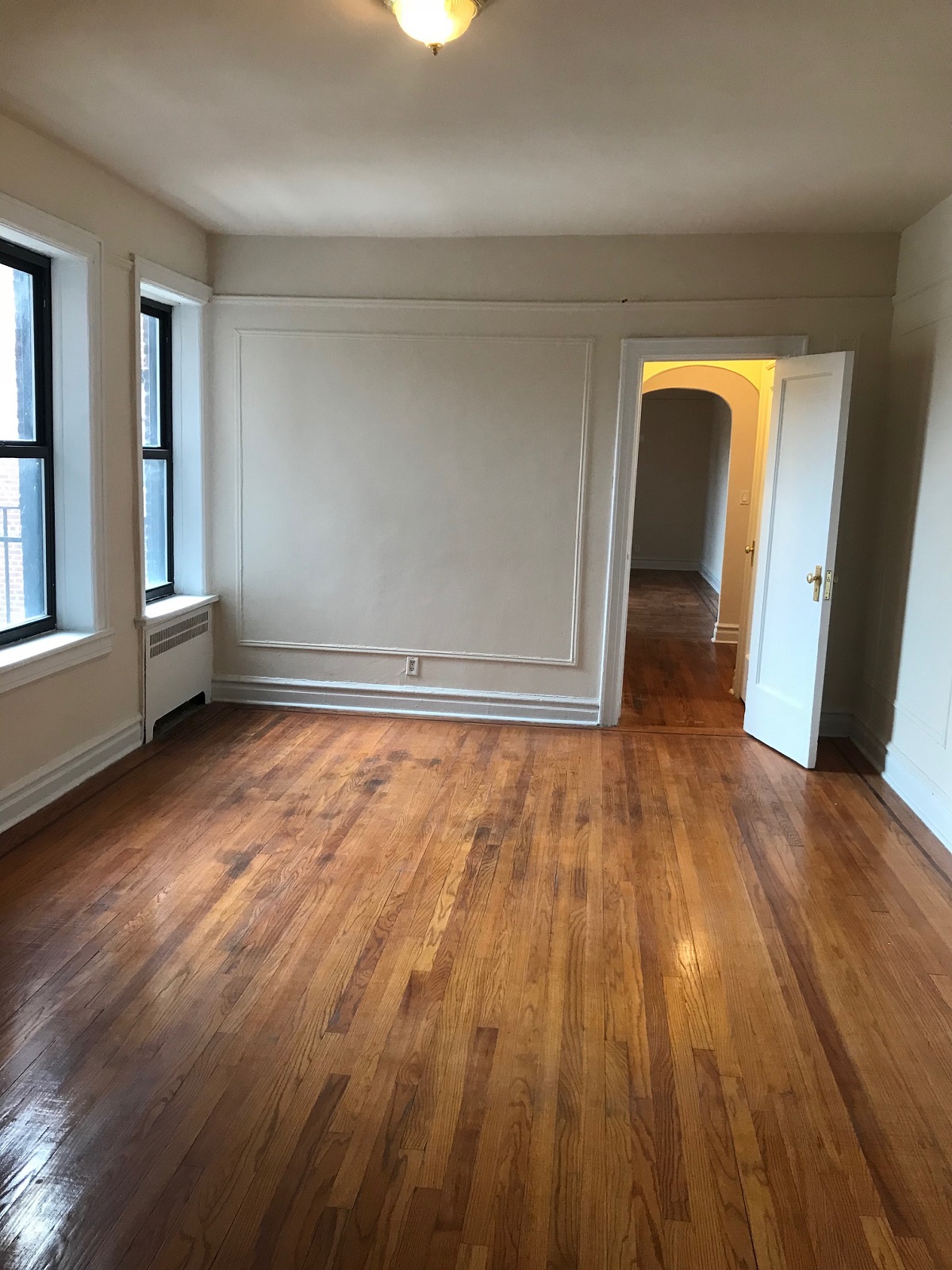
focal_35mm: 28
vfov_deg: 63.4
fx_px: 1027
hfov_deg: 49.7
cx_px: 476
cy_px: 635
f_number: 1.8
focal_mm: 3.99
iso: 40
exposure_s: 1/24
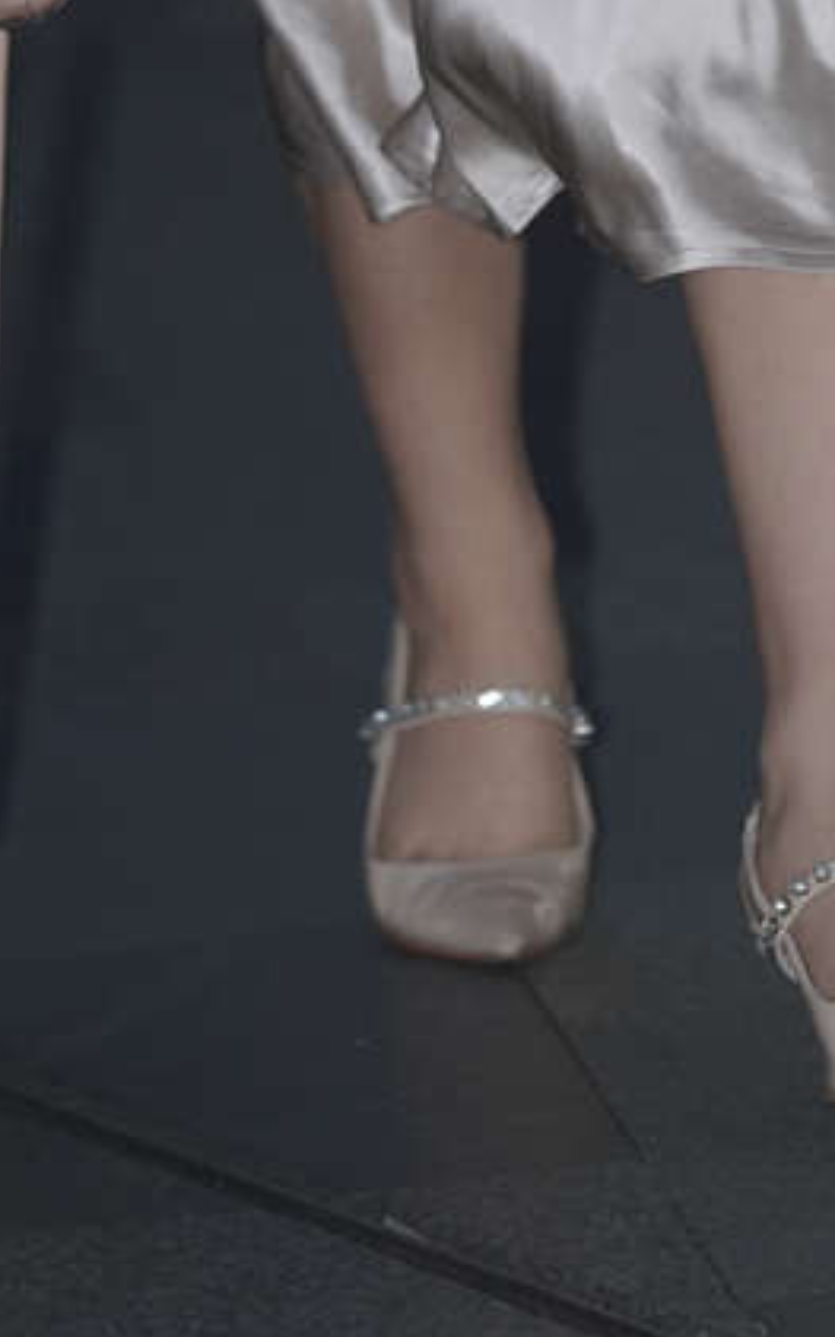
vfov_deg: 3.5
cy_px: -1366
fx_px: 21417
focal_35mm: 588
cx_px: 1448
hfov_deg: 2.2
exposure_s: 1/250
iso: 500
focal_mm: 135
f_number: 2.8
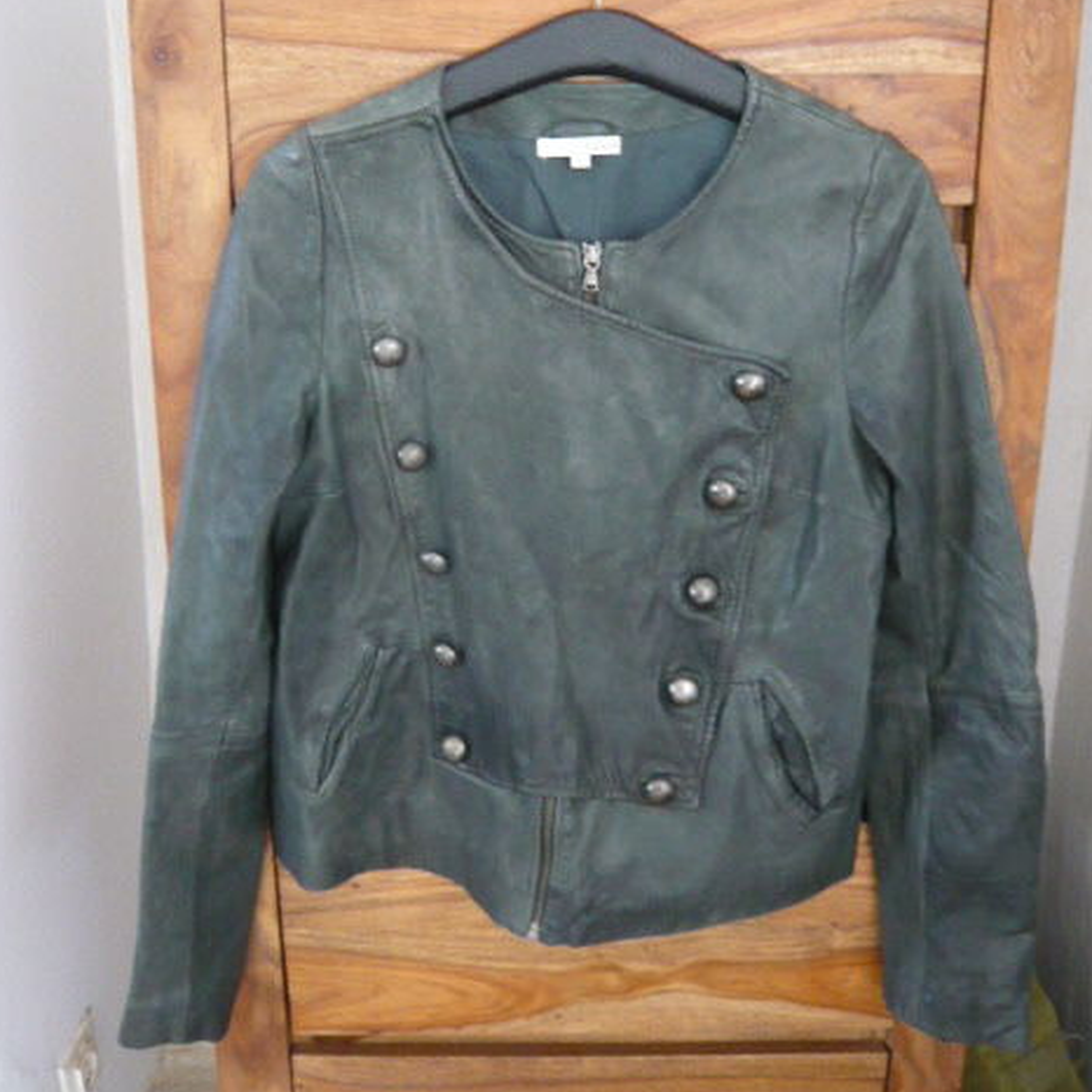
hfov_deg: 48.5
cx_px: 548
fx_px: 1213
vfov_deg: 47.8
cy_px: 384
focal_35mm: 34
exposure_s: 1/13
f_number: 2.8
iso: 400
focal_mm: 4.6
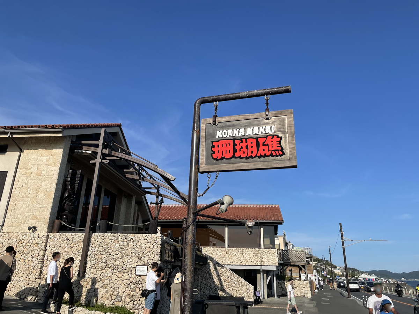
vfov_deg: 53.1
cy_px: 157
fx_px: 315
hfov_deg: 67.3
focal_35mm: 26
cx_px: 210
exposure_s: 1/4292
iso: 32
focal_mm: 4.2
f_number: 1.6
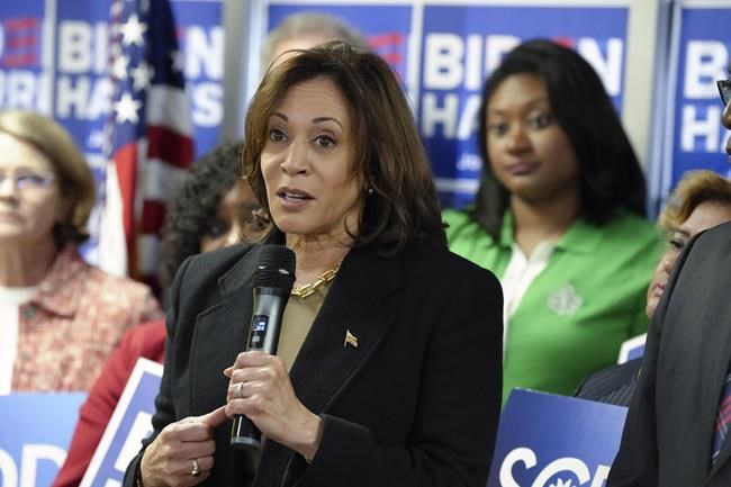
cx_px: 366
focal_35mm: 163
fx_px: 3309
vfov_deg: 8.4
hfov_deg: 12.6
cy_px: 244
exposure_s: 1/200
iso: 8000
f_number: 4
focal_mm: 163
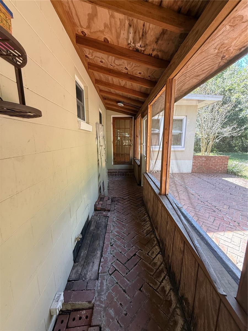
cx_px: 124
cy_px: 166
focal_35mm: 14
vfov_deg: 102.1
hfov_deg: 85.7
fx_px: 134
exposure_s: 1/99
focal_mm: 2.22
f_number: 2.2
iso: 200
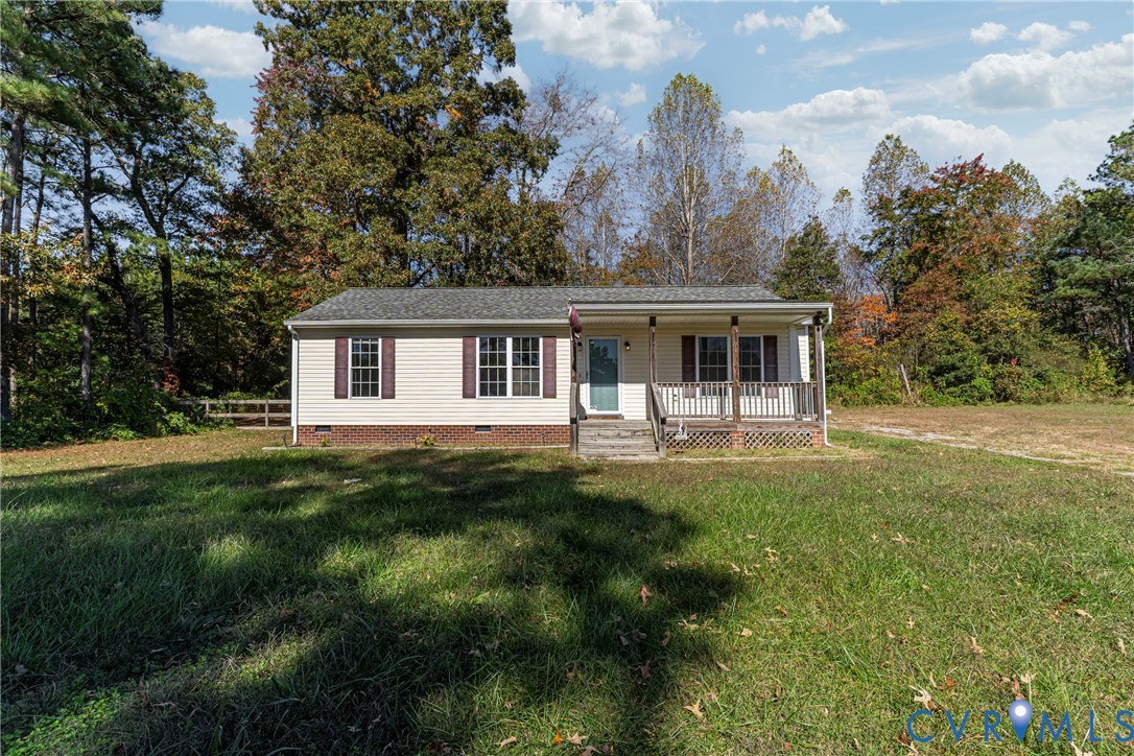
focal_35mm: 17
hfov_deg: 93.3
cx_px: 567
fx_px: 535
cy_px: 378
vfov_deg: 70.4
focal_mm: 17
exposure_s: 1/3200
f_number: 8
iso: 640
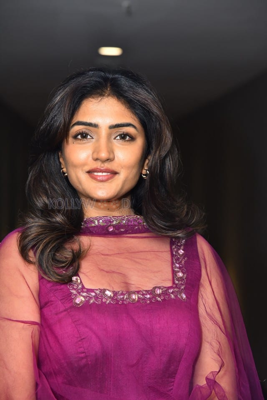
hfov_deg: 11.4
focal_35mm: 120
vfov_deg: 17.1
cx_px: 134
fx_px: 1335
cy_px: 200
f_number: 5
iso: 1600
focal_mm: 120
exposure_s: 1/125
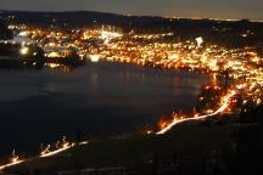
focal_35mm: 81
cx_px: 152
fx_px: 592
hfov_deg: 25.0
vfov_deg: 16.5
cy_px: 4
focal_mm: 26
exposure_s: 30
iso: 200
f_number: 4
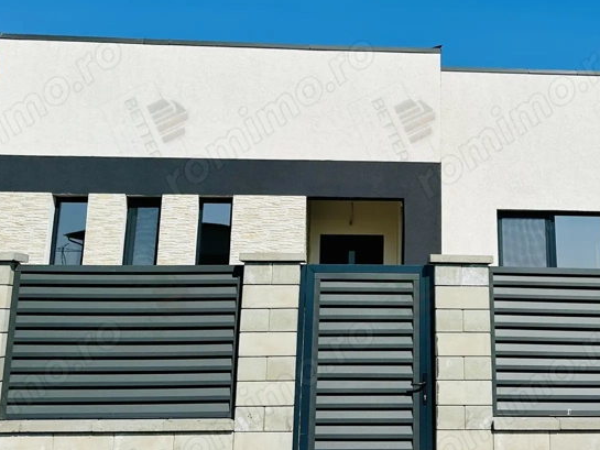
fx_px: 763
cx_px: 402
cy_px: 134
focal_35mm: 44
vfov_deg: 32.5
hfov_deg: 42.3
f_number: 1.78
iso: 80
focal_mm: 6.86
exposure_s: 1/10753
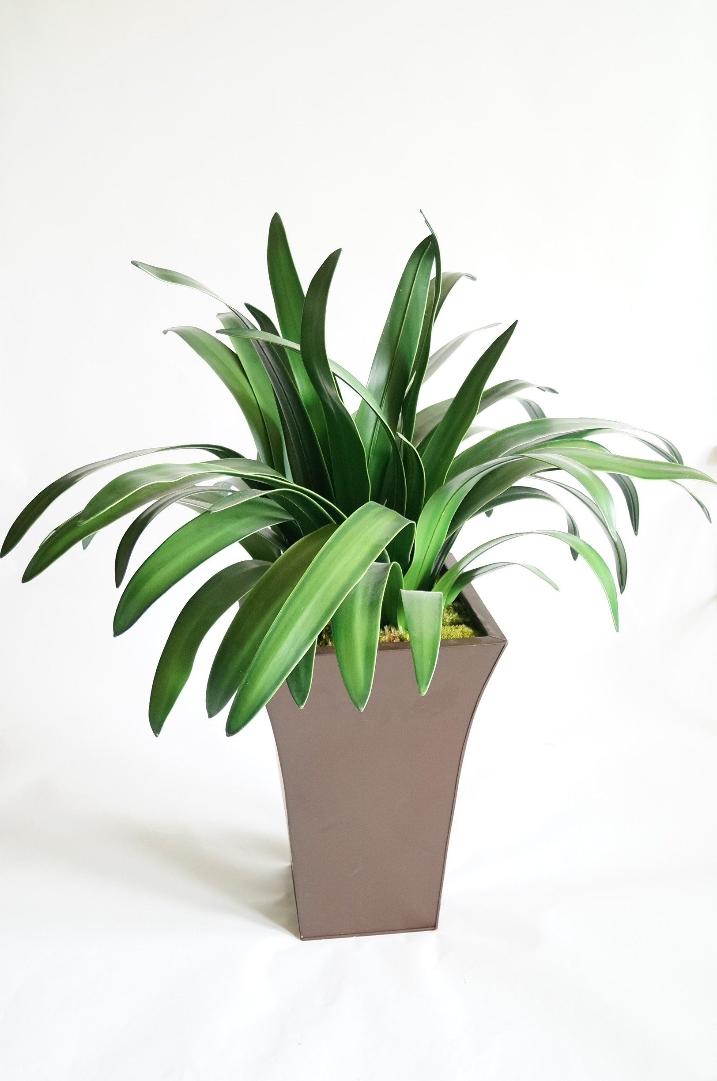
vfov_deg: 49.6
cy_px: 540
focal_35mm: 39
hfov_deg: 34.1
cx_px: 358
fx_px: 1169
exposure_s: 1/60
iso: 1000
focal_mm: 26
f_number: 4.5
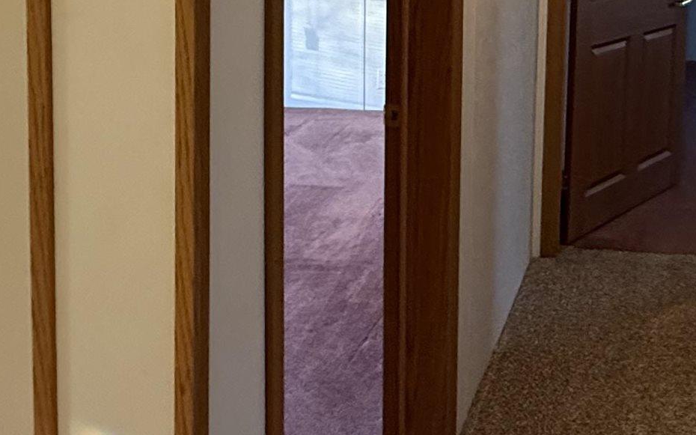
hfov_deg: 37.5
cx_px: 663
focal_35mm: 49
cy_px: -73
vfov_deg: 24.2
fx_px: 929
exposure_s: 1/60
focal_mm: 2.22
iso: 640
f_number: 2.2
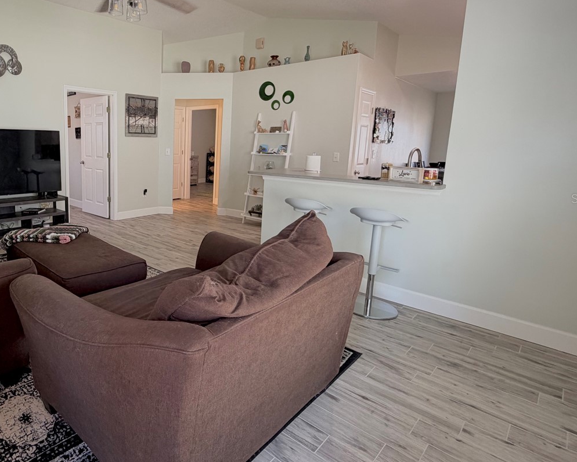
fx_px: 376
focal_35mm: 22
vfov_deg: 62.8
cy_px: 198
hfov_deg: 71.2
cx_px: 162
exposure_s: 1/60
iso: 160
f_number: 2.2
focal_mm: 2.22
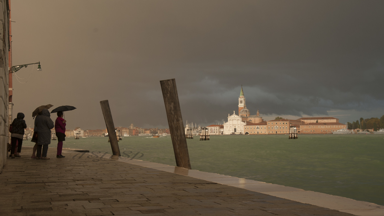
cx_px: 193
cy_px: 102
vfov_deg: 22.6
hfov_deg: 39.2
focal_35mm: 53
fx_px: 540
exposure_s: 1/60
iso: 200
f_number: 5.6
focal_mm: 50
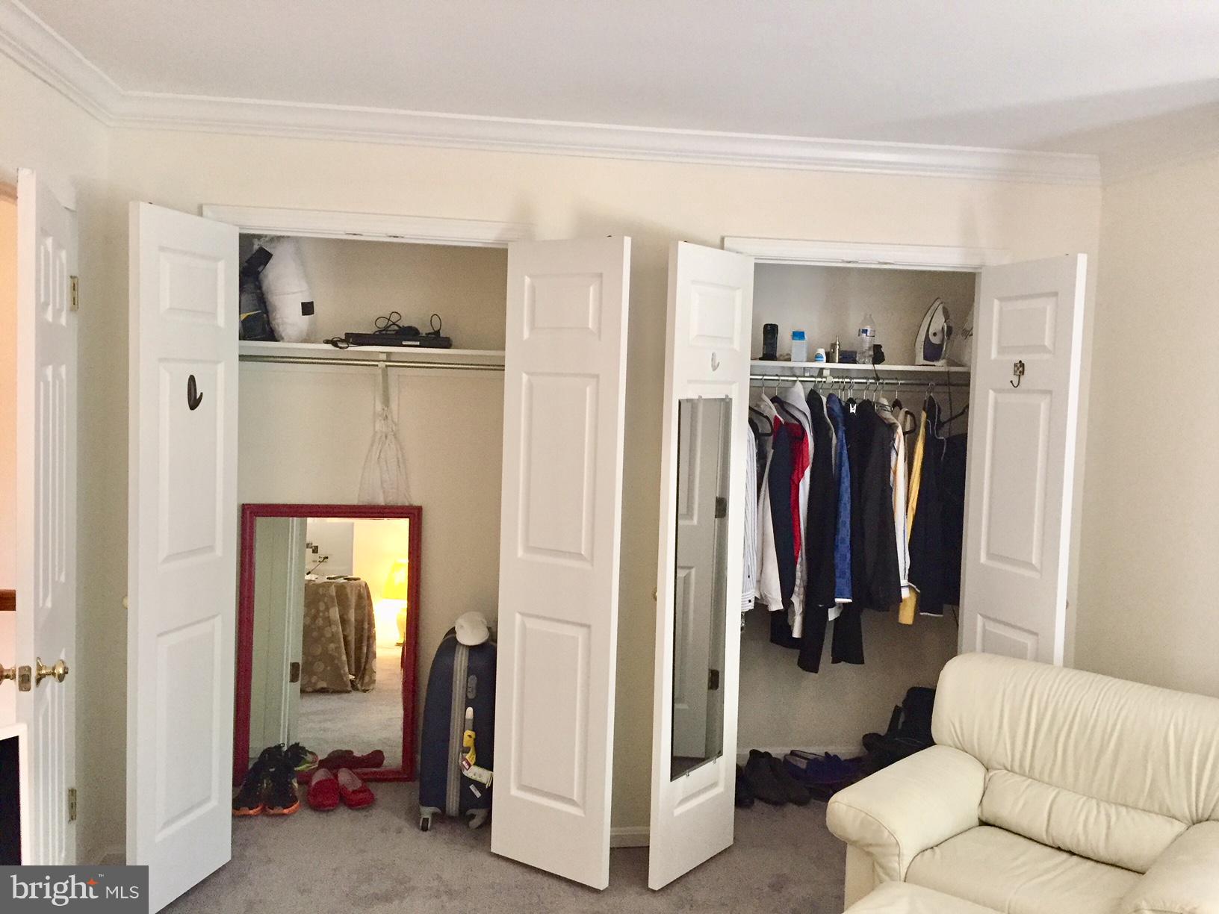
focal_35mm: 29
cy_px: 457
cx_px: 610
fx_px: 1021
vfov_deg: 48.2
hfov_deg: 61.7
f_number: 2.2
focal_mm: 4.15
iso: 200
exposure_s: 1/30
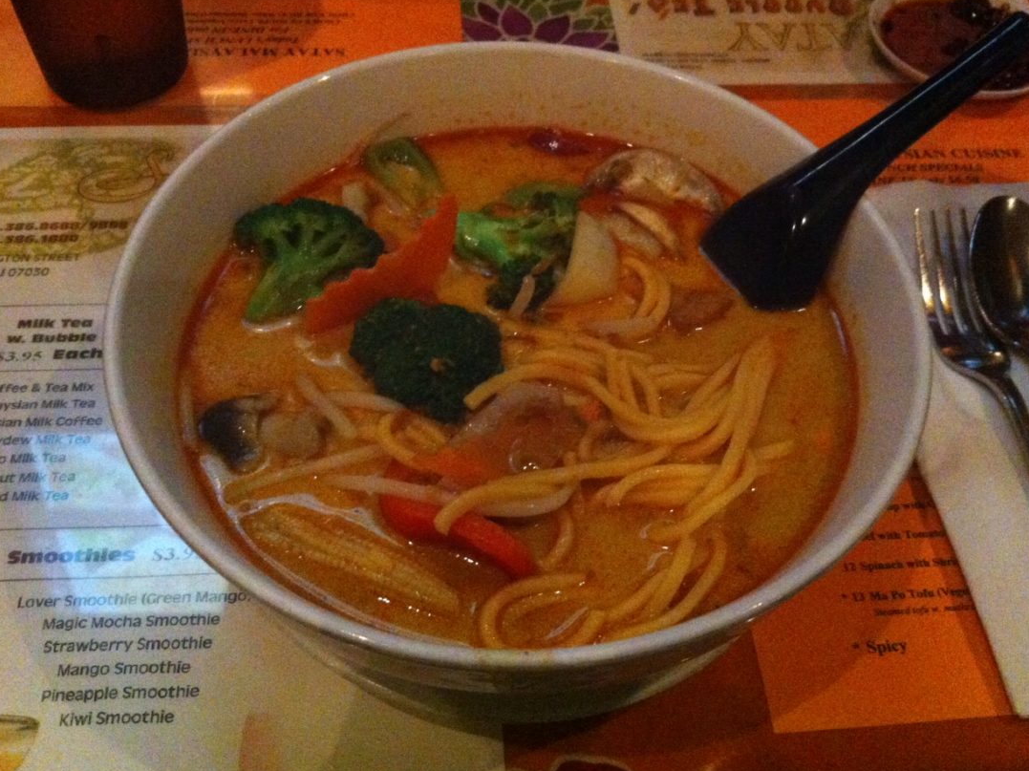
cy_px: 371
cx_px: 522
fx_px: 1099
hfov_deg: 50.2
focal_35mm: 37
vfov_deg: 38.6
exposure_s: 1/15
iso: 1000
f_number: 2.8
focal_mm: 3.85
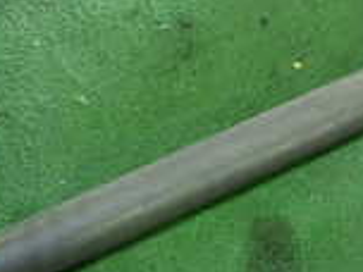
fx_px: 1038
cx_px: 339
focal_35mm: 99
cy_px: 52
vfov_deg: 14.8
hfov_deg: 19.4
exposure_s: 1/30
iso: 400
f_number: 2
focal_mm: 4.5
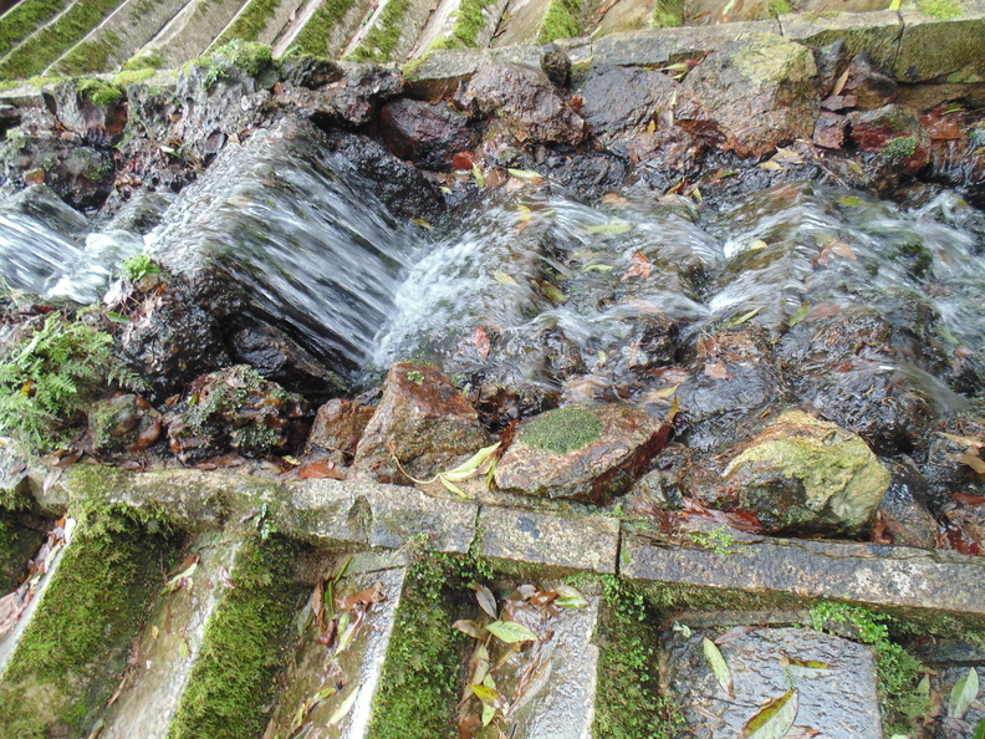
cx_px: 492
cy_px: 370
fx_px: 626
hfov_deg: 76.4
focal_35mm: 22
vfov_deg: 61.1
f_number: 3.1
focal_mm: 4
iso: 80
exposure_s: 1/40
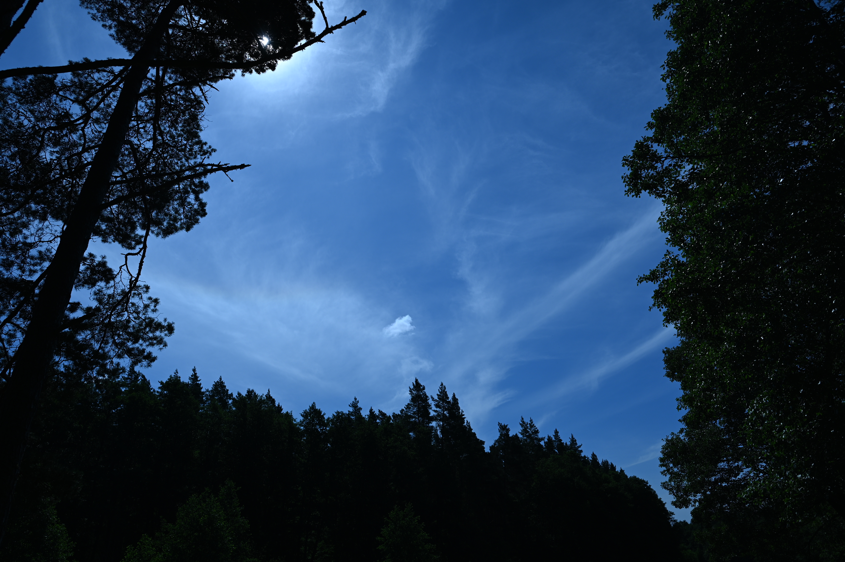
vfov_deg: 49.5
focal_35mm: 26
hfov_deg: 69.4
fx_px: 610
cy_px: 295
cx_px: 424
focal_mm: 24
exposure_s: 1/2000
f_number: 5
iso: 100
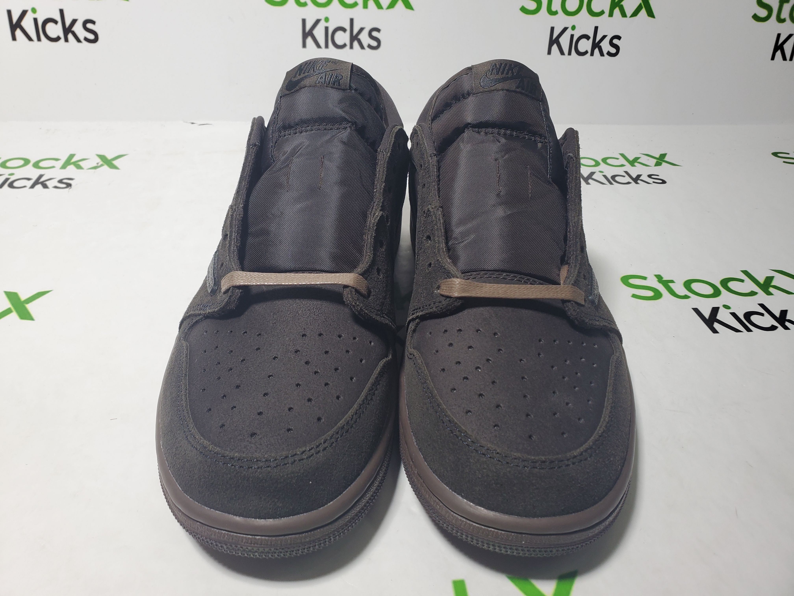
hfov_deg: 67.3
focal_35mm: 26
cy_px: 298
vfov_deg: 53.1
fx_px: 596
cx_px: 397
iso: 50
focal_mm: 4.3
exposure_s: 1/142
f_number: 2.4
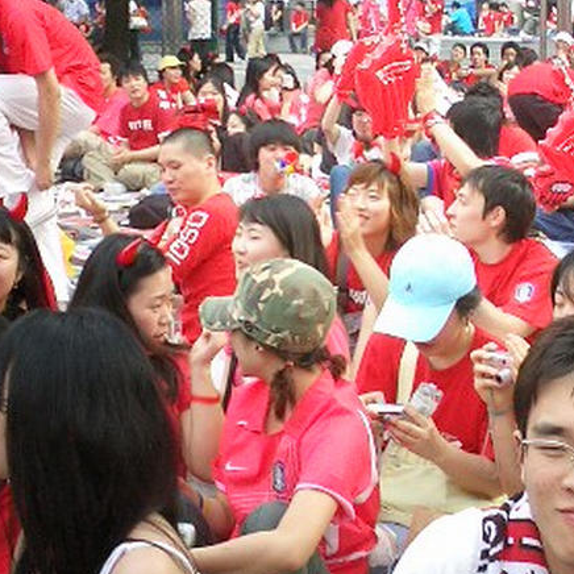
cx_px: 462
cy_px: 157
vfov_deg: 22.9
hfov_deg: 22.7
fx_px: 1407
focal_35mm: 75
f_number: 3.5
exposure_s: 1/80
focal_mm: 5.6
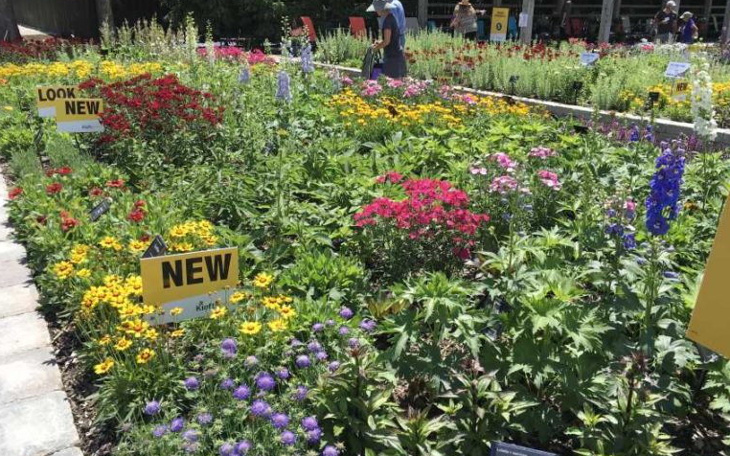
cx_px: 363
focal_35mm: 31
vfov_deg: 40.6
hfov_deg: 61.2
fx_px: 617
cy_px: 217
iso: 25
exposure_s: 1/1040
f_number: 2.2
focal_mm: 4.15
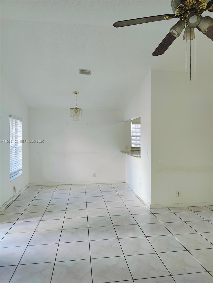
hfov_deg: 58.9
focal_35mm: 23
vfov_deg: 73.9
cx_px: 106
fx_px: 188
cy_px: 142
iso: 200
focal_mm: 6.06
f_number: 1.8
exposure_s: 1/92
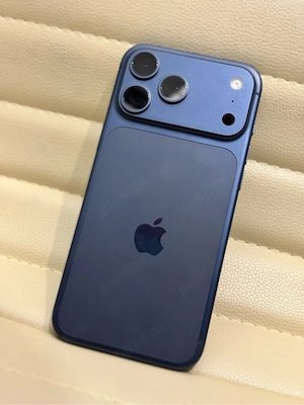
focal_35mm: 48
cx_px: 152
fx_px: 562
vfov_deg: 39.7
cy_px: 202
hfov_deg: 30.3
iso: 400
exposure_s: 1/40
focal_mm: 6.76
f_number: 1.78
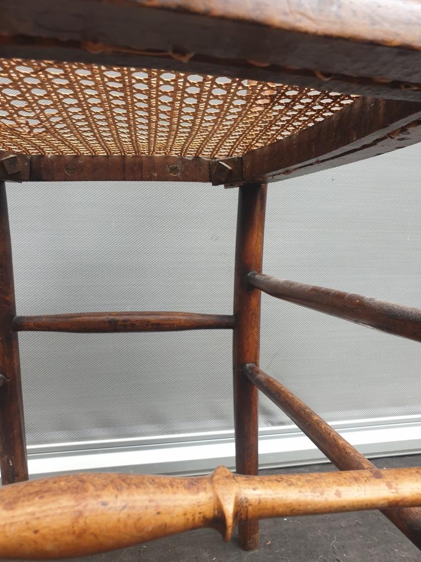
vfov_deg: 67.3
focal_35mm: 26
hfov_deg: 53.1
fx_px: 422
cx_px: 210
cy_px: 281
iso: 50
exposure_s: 1/120
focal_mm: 4.3
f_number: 2.4
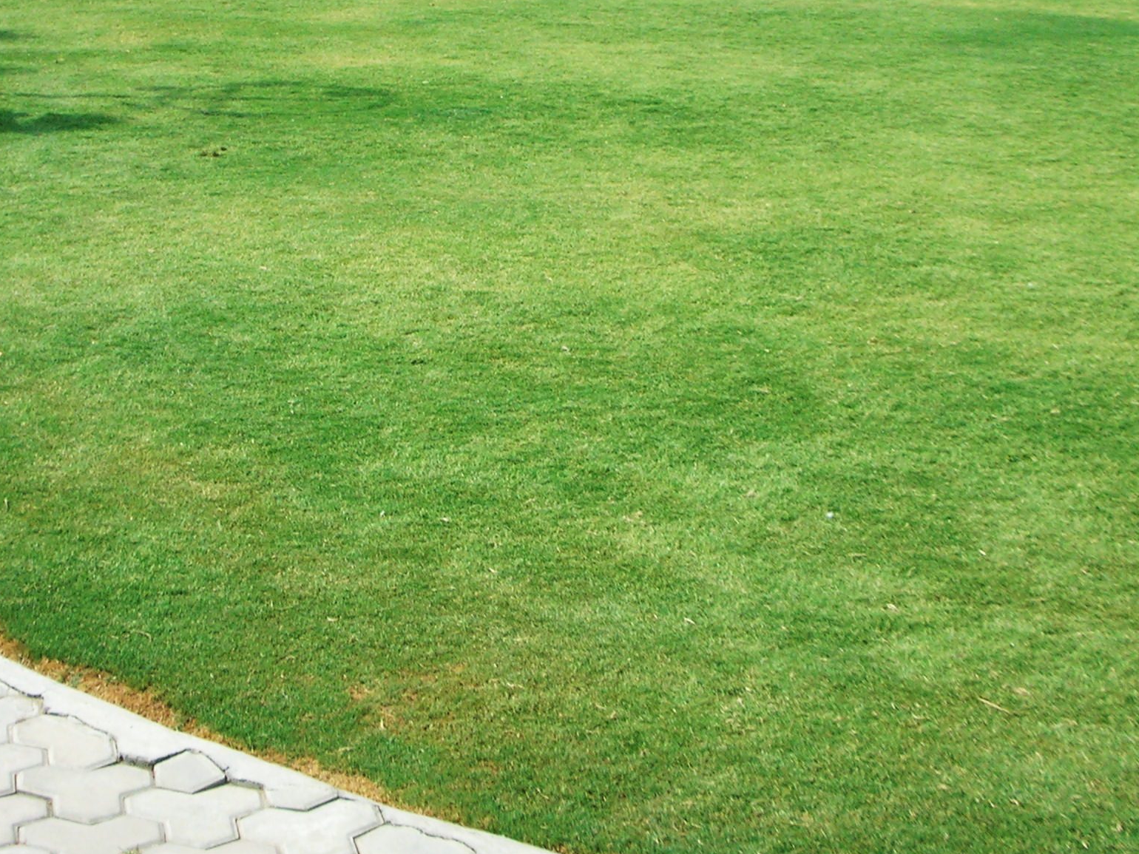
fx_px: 2106
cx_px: 382
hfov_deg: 30.1
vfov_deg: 22.8
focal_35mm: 64
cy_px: 270
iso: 50
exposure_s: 1/90.3
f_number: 8.5
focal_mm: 5.8
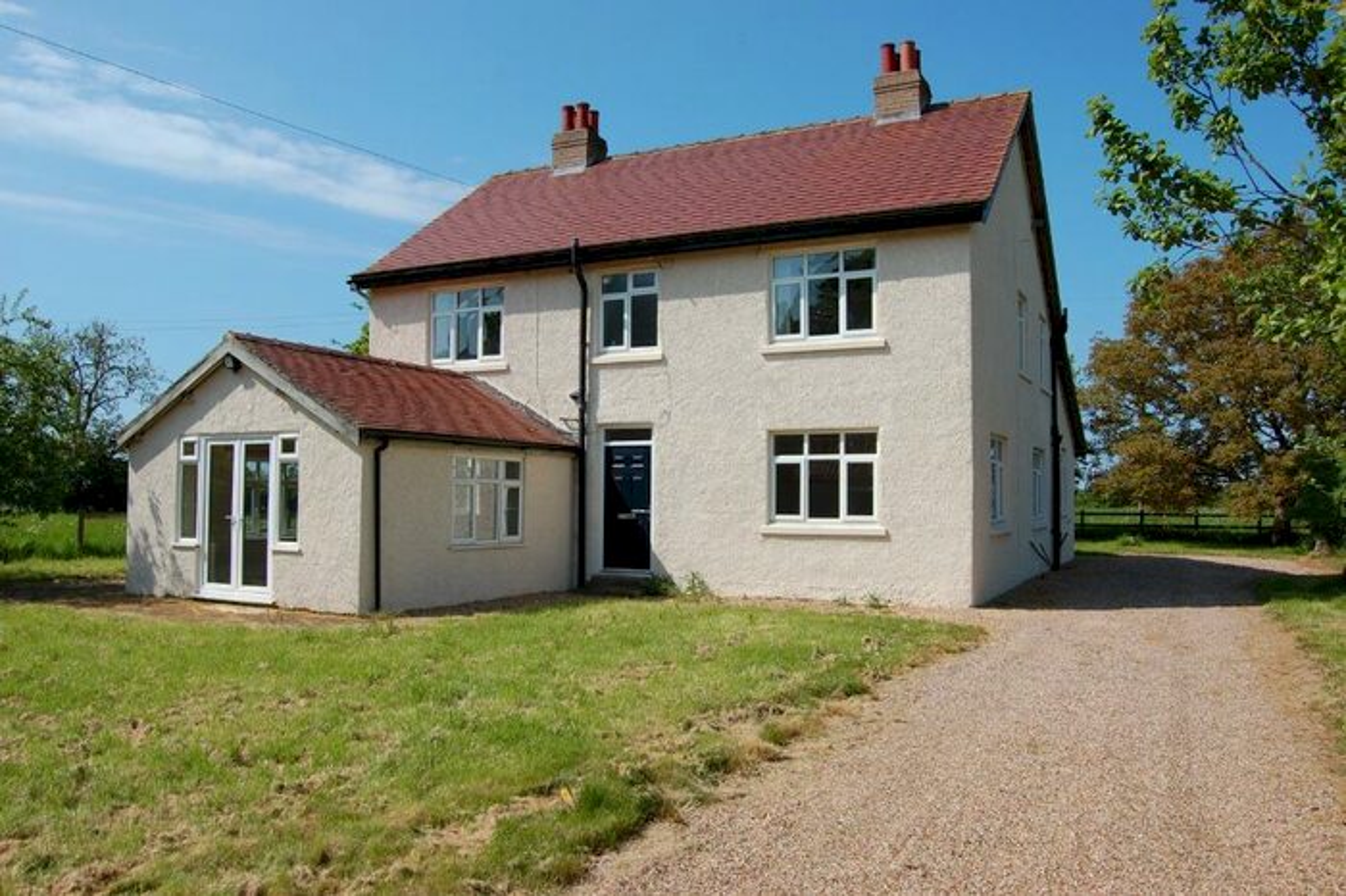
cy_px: 448
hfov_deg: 67.4
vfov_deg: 47.9
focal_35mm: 27
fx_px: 1009
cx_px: 673
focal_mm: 18
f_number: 10
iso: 200
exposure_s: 1/400
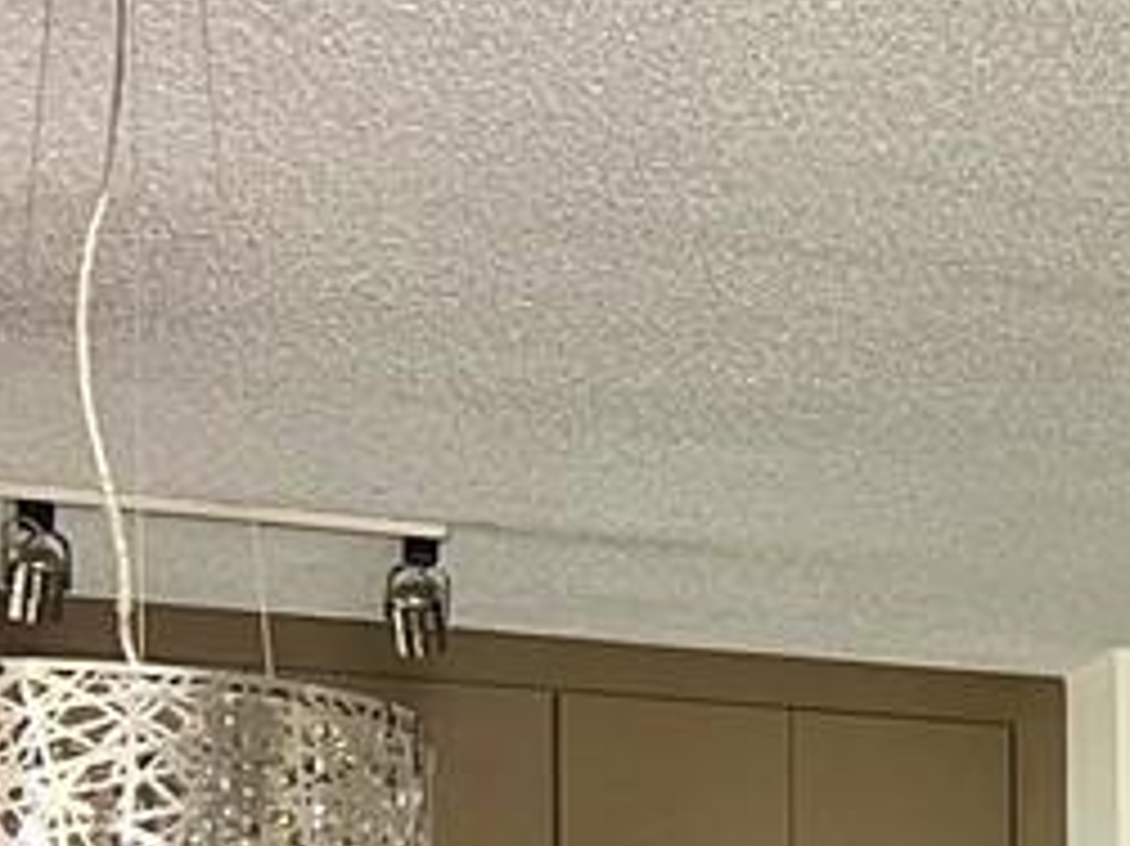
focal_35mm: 166
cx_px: 3376
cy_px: 1494
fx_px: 5416
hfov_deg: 9.4
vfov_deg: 8.6
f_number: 1.5
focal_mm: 5.7
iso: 80
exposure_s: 1/121
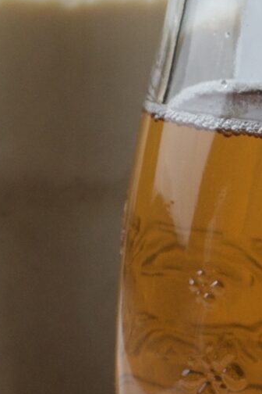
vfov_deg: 5.4
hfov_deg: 3.6
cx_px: 330
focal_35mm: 381
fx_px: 4159
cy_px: 265
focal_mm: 50
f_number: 10
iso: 640
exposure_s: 1/100
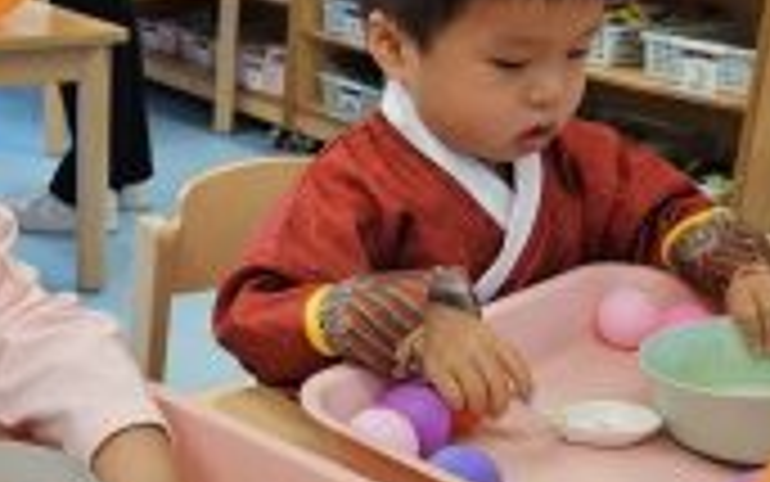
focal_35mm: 57
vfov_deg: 22.8
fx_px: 1197
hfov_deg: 34.7
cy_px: 221
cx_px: 171
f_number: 1.8
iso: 250
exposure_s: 1/100
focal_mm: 5.4
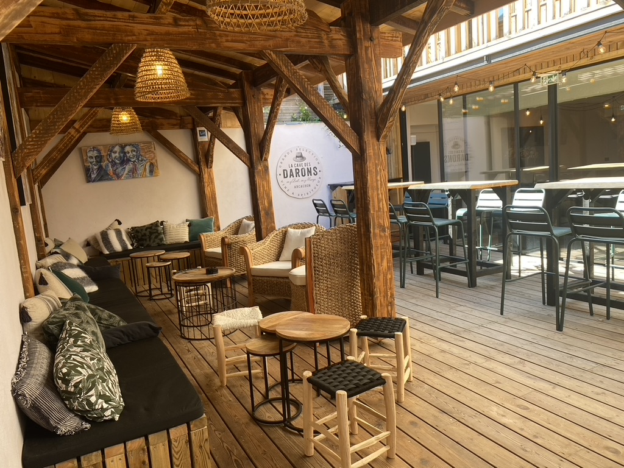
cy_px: 234
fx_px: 469
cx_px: 312
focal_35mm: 26
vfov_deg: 53.1
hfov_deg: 67.3
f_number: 1.8
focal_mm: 4.25
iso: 40
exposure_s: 1/122
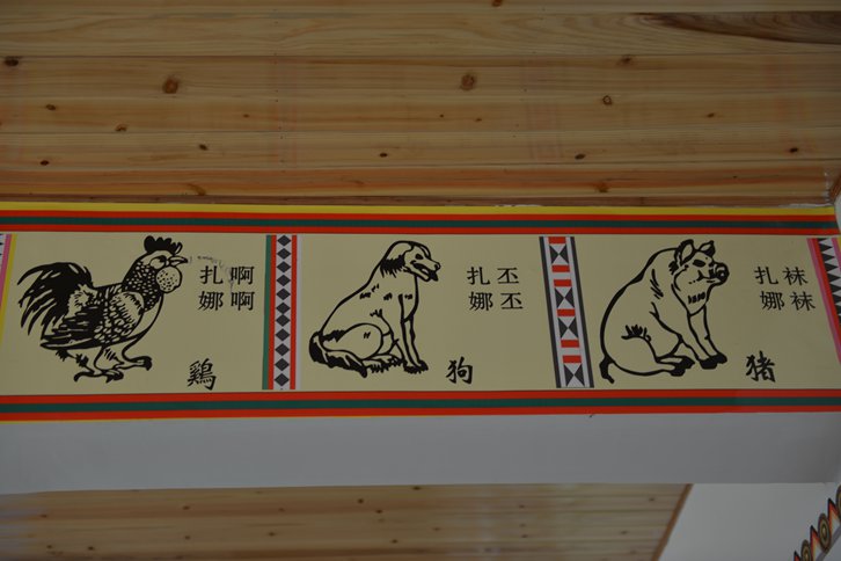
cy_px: 280
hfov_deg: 33.4
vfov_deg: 22.6
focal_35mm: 60
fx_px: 1402
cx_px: 420
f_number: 2.8
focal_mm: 60
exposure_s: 1/40
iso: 100
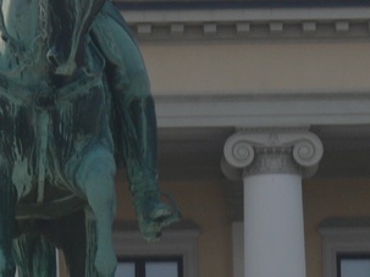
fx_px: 7137
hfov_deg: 3.0
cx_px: 18
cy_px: 90
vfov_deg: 2.2
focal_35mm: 668
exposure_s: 1/125
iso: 80
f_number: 5
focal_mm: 42.4
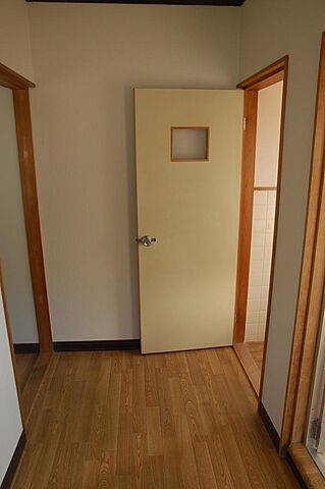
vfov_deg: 41.2
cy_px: 244
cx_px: 162
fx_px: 651
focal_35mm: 48
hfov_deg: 28.0
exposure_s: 1/125
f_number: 5.6
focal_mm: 32
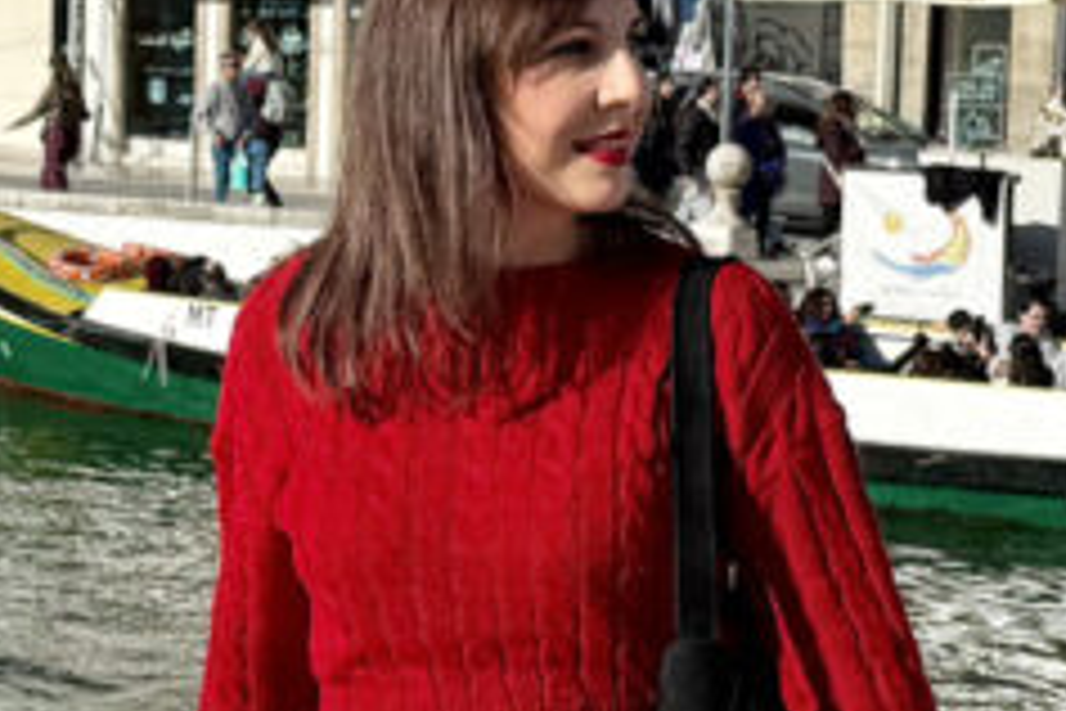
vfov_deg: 12.7
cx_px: 427
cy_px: 423
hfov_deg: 18.9
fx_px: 3198
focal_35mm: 108
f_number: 1.78
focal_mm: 6.76
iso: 80
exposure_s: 1/9091
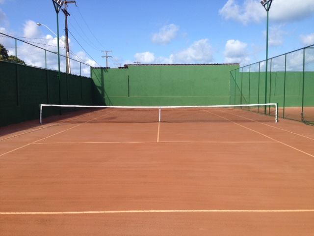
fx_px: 299
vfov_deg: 42.9
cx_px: 157
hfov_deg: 55.4
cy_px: 118
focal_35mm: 33
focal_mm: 4.12
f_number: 2.4
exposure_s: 1/1748
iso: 50
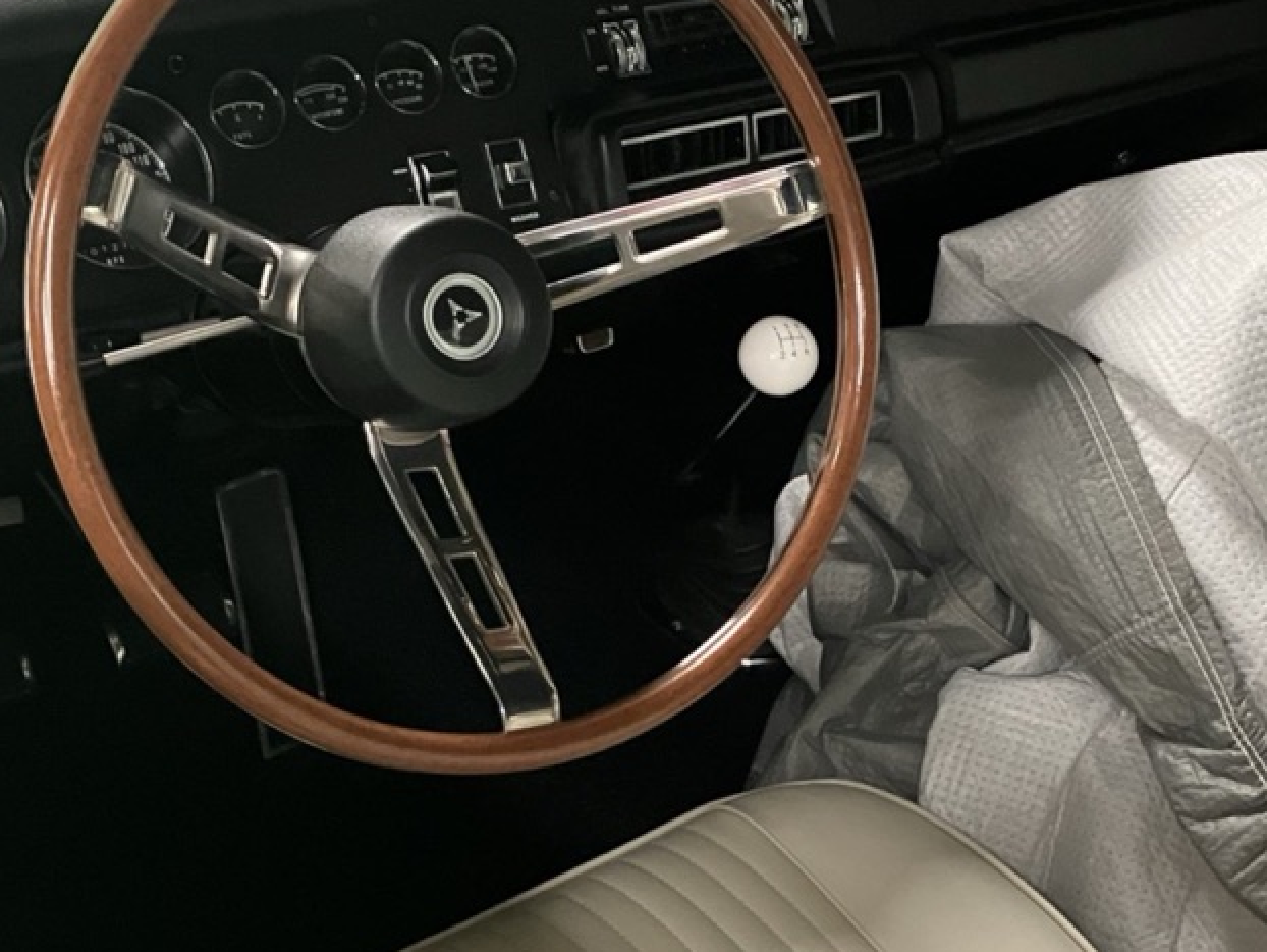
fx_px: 1977
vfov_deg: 27.1
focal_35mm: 54
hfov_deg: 35.4
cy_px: 479
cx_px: 766
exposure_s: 1/60
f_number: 1.8
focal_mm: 3.99
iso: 320
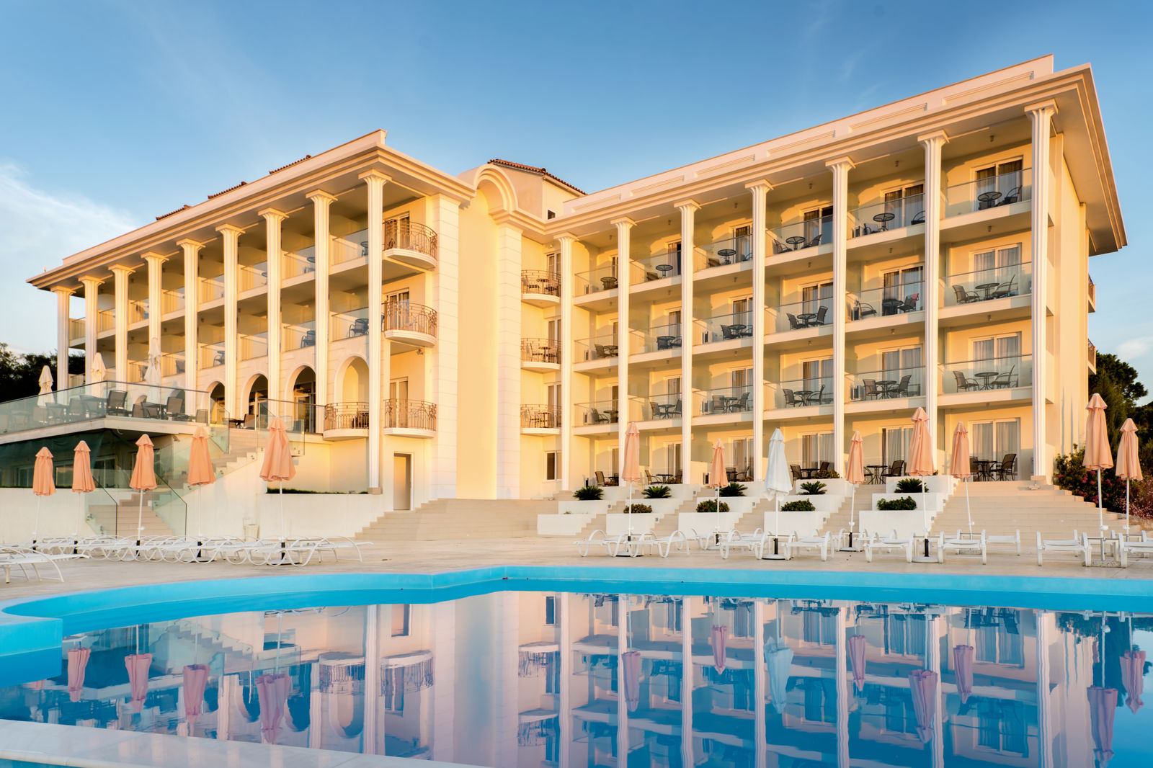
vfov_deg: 57.2
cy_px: 384
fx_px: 704
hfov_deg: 78.6
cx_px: 576
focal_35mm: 22
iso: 64
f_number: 8
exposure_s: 1/13
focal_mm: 22
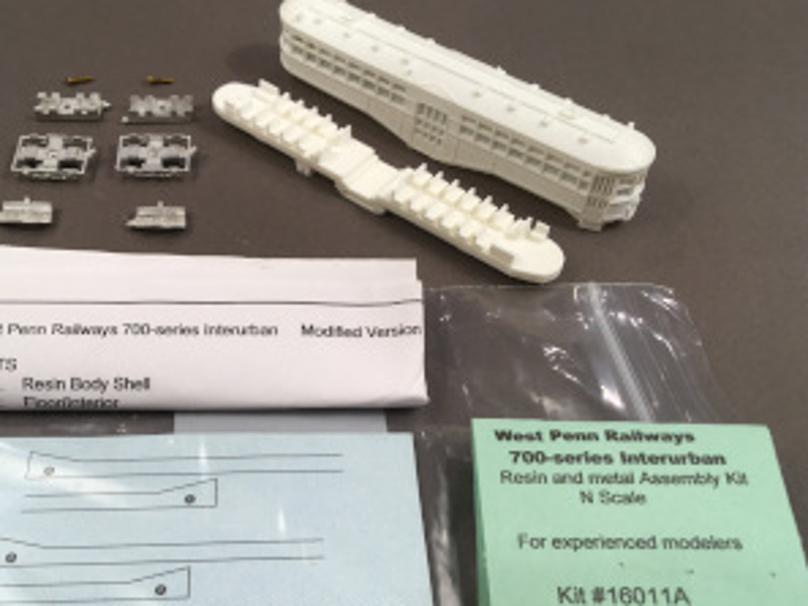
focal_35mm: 39
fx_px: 911
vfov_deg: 36.7
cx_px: 305
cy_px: 372
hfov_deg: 47.4
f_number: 2.2
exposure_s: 1/30
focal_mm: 4.15
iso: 32
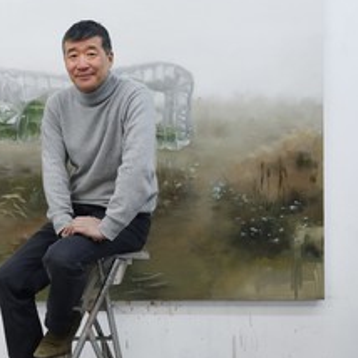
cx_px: 57
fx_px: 702
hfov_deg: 27.8
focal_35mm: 60
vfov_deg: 28.5
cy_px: 130
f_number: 6.3
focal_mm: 36
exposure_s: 1/60
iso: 1600
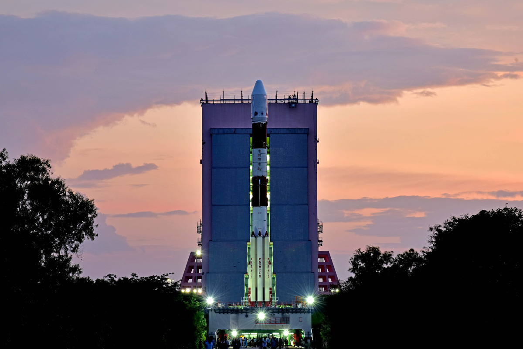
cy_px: 174
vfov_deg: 13.0
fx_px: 1525
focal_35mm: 105
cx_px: 262
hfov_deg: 19.5
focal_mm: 105
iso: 200
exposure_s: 1/1.6
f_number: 10
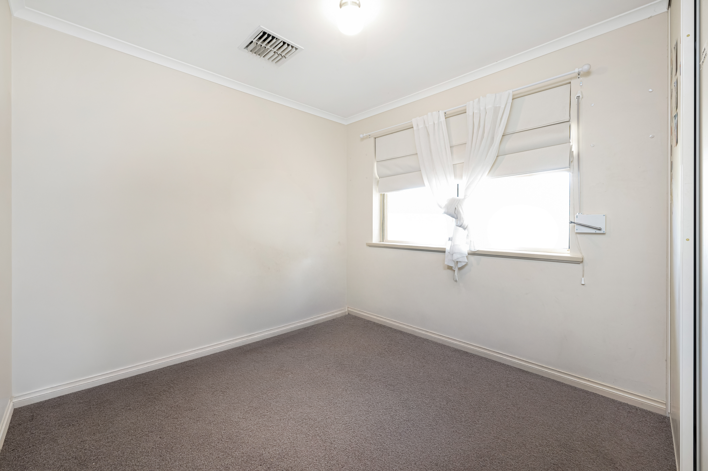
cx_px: 354
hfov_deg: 104.3
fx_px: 275
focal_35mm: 14
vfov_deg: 81.1
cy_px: 236
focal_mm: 14
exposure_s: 1/1.25
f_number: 7.1
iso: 50
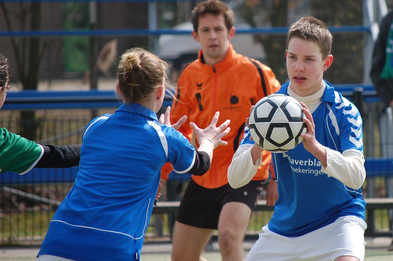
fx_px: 3271
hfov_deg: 6.9
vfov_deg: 4.6
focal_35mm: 300
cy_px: 130
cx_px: 196
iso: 400
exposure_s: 1/800
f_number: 5.6
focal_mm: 200
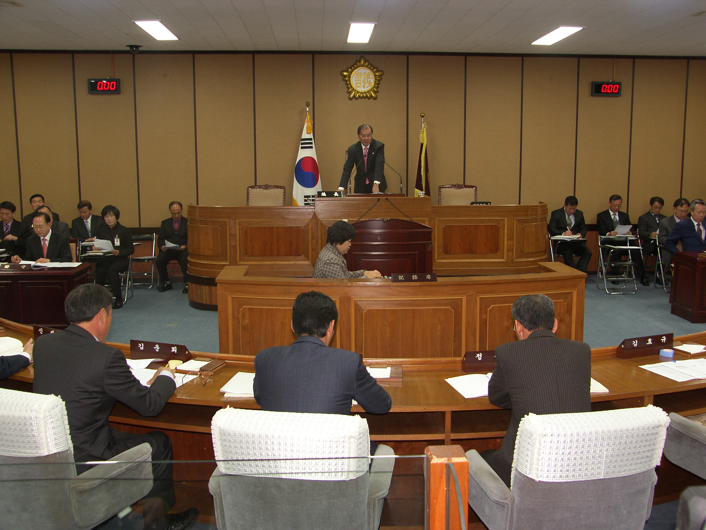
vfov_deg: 40.7
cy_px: 265
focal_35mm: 35
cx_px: 353
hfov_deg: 52.6
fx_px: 714
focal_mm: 9
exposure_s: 1/30
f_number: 2.5
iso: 100
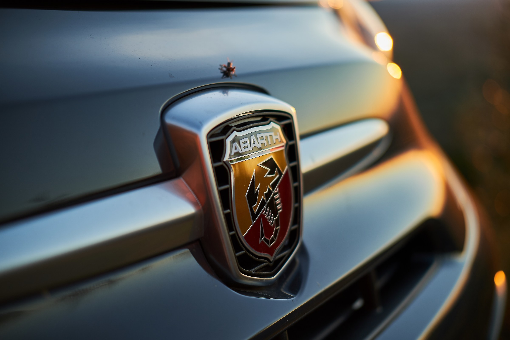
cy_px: 170
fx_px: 751
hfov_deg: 37.5
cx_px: 255
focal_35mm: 53
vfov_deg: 25.5
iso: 160
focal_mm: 35
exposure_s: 1/340
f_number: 2
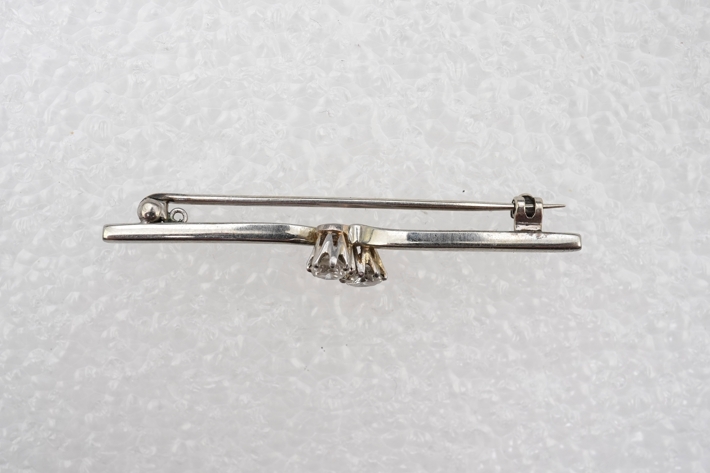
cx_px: 355
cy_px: 236
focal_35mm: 45
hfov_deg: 43.6
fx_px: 887
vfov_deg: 29.9
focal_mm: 30
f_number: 18
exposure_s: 1/100
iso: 500
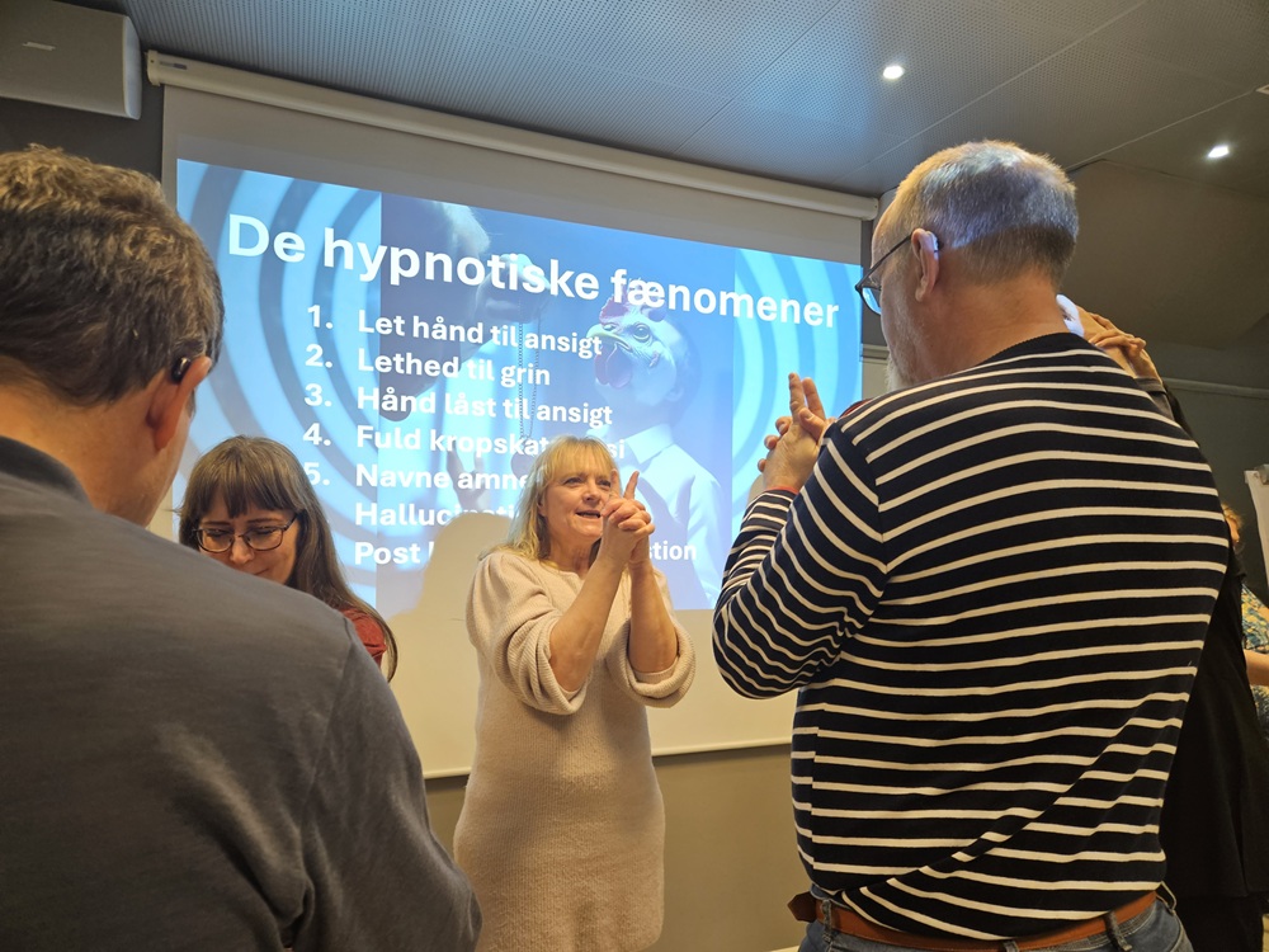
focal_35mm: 23
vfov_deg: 58.9
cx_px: 634
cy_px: 476
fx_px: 843
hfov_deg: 73.9
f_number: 1.8
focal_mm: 5.4
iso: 160
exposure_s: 1/100
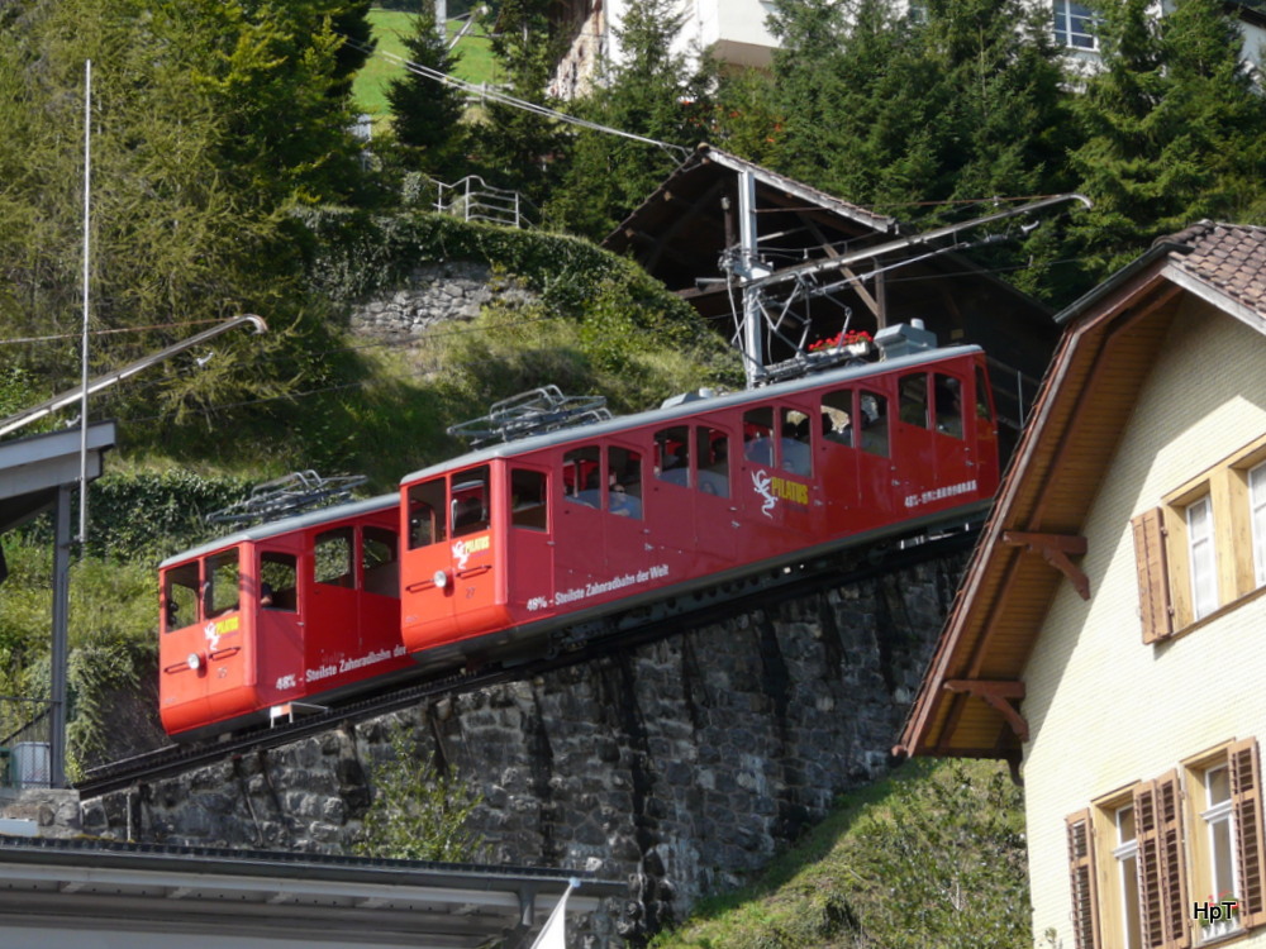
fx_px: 3182
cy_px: 474
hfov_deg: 22.5
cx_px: 633
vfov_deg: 17.0
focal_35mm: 87
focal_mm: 14.3
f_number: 4
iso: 100
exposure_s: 1/400
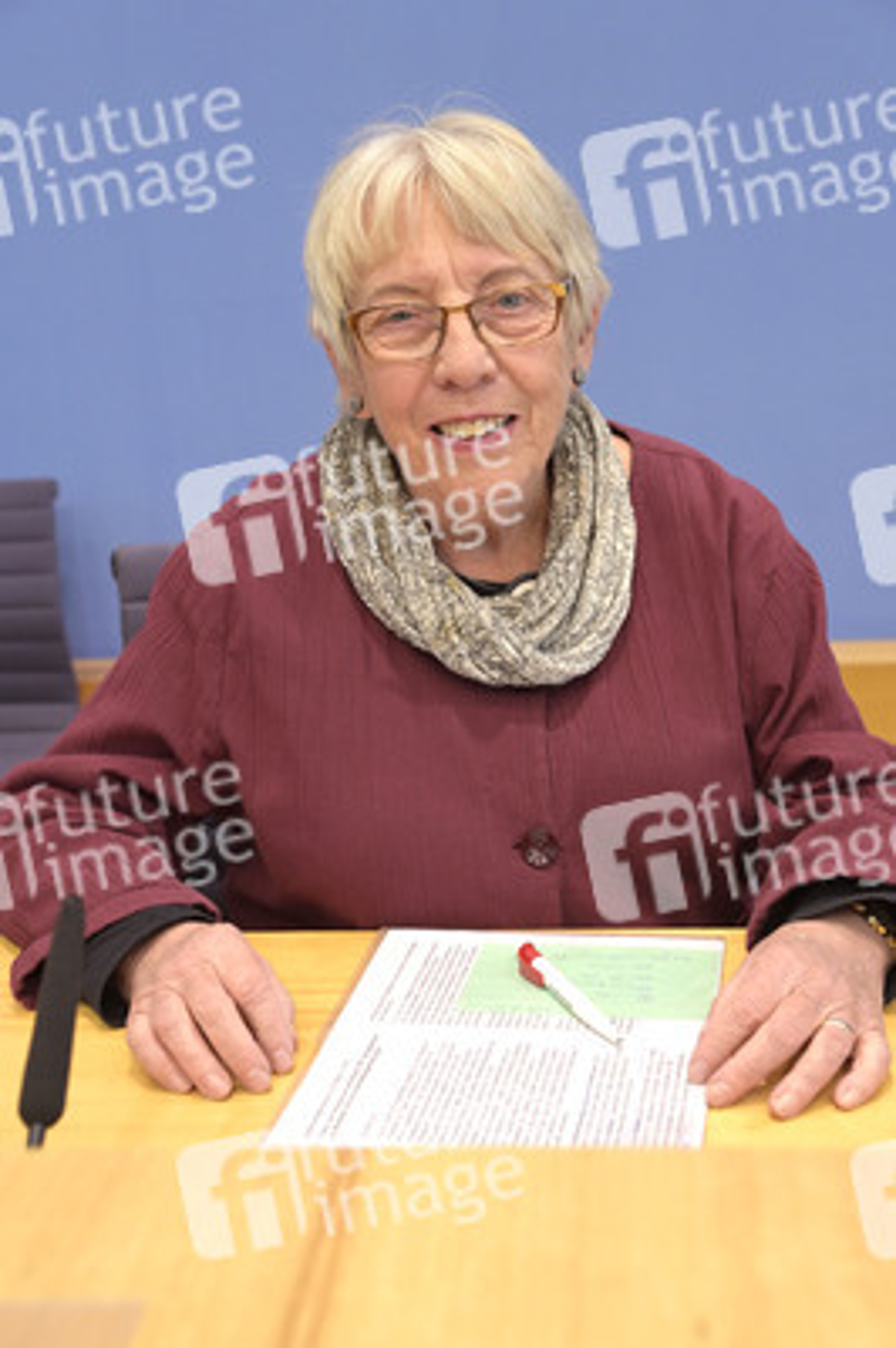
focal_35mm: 50
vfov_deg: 39.6
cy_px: 674
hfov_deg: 26.9
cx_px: 448
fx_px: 1870
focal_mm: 50
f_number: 5
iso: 4000
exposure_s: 1/500
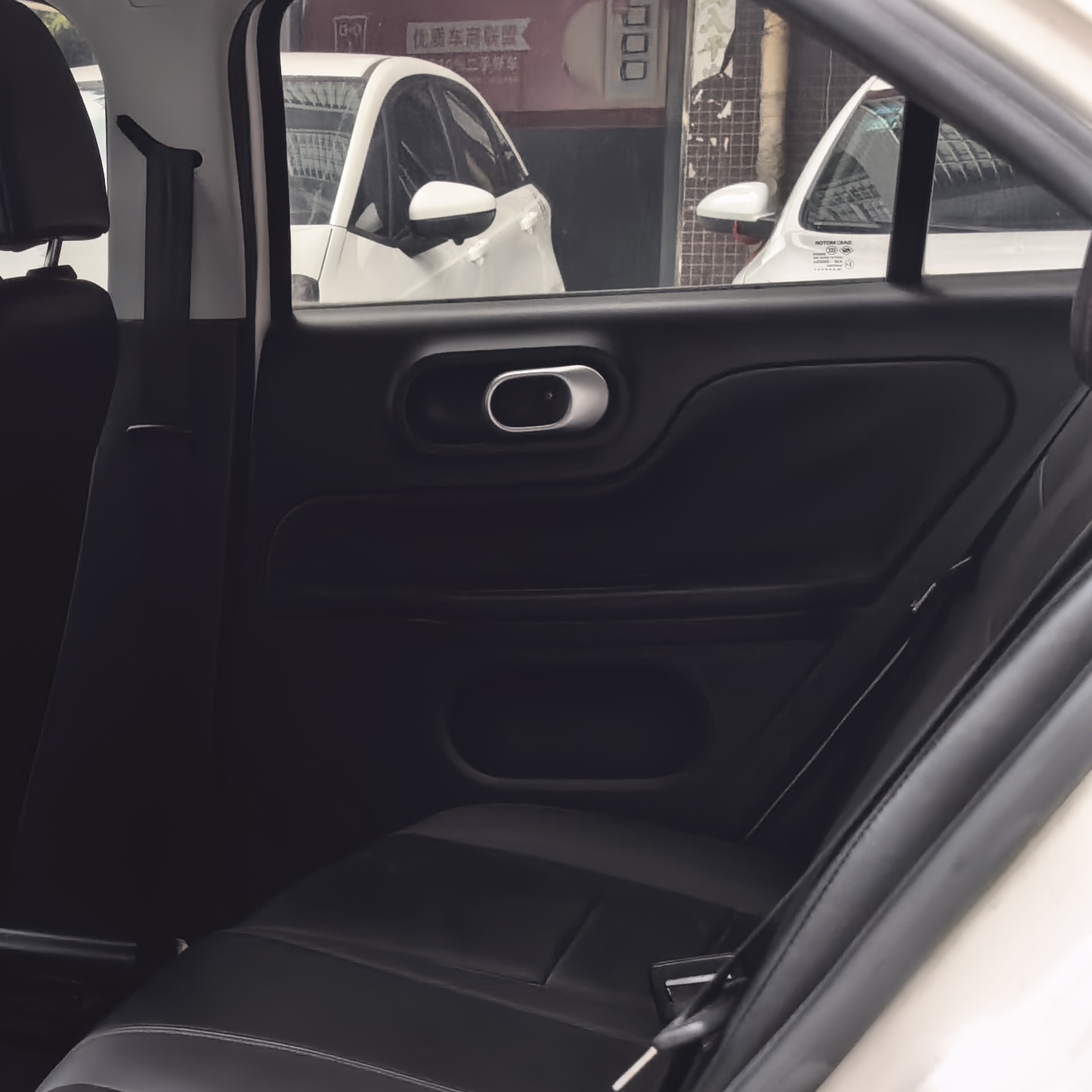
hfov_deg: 26.0
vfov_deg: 26.8
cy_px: 715
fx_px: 2284
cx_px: 105
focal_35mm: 64
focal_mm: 6.98
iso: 160
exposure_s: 1/100
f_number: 2
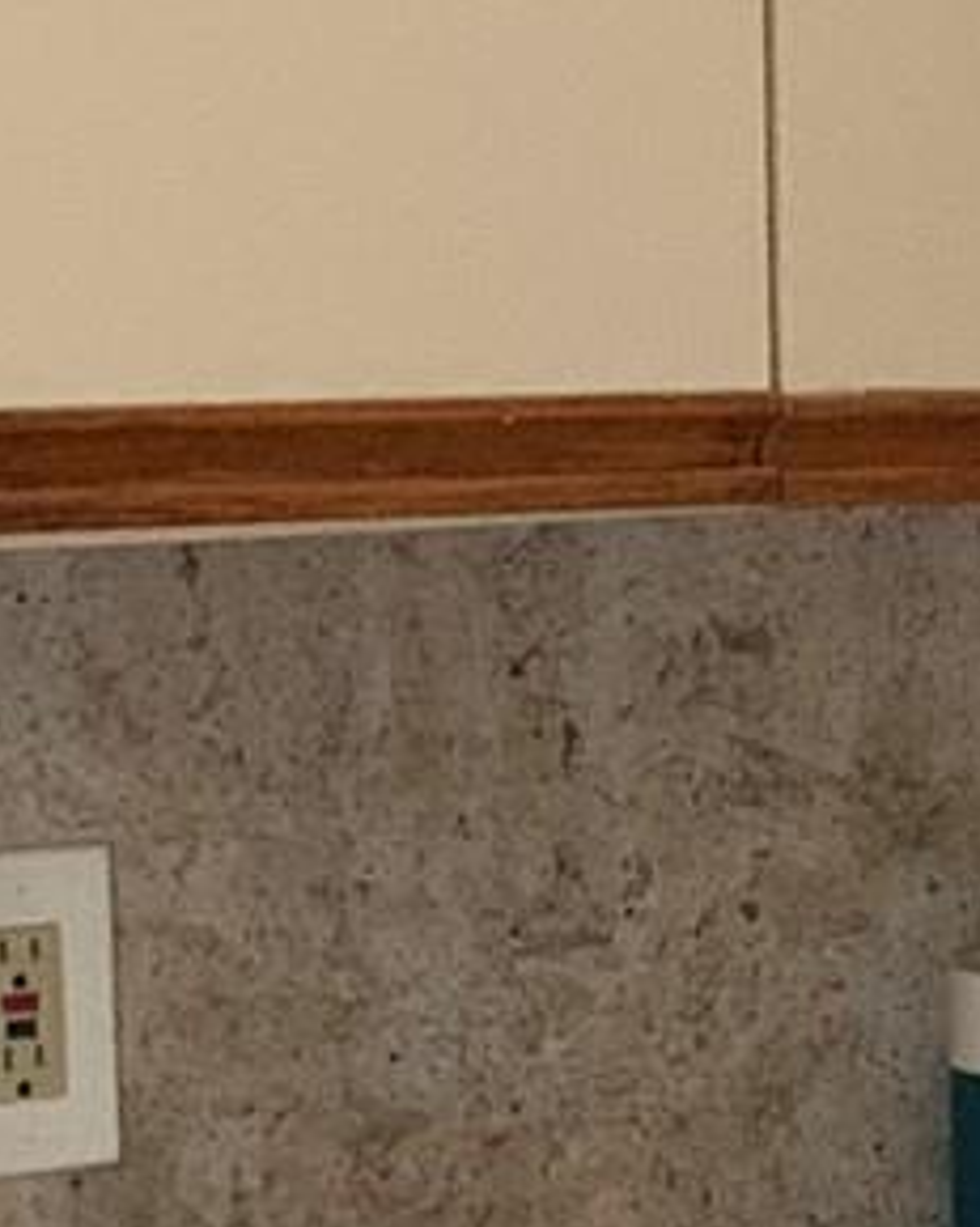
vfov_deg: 10.6
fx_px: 6529
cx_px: 2359
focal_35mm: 180
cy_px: 1316
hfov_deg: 7.9
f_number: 1.8
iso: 500
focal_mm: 4.25
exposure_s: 1/30
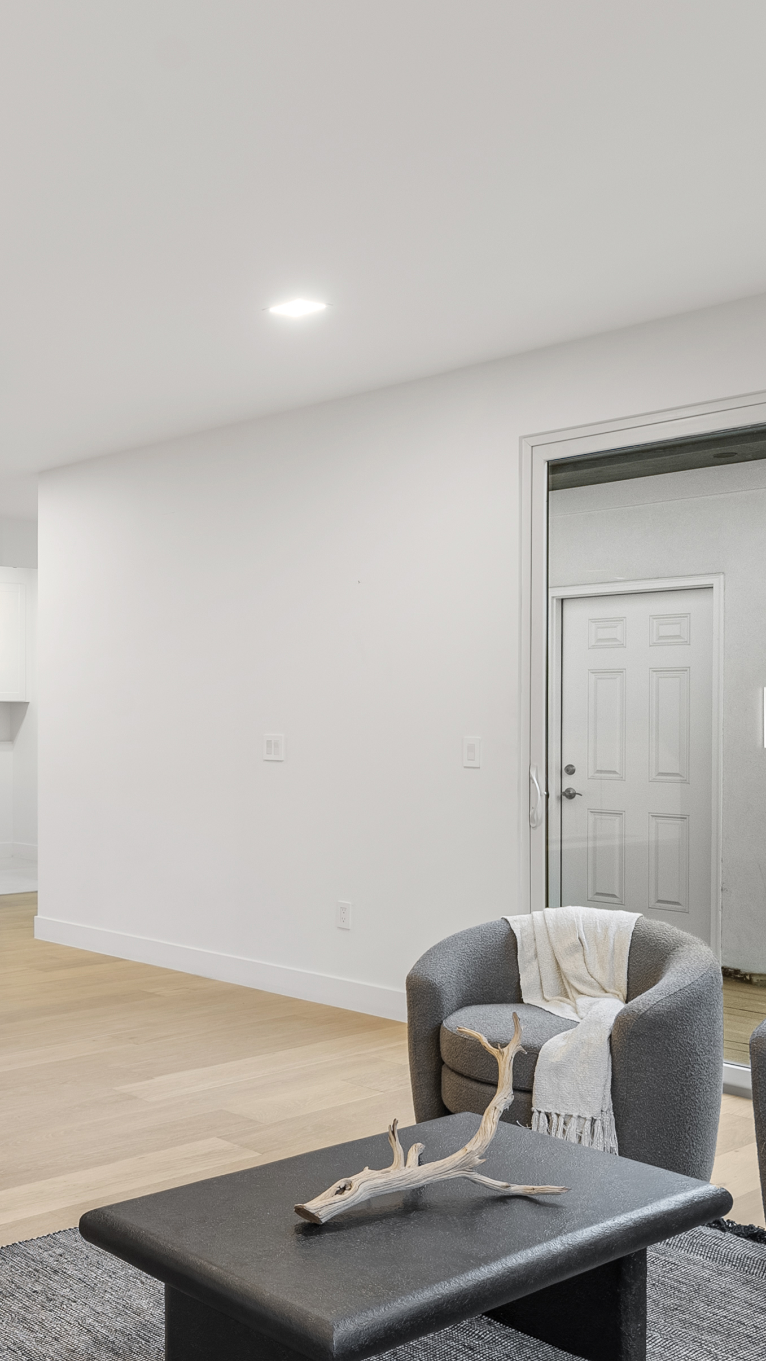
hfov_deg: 30.5
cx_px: -54
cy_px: 708
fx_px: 1264
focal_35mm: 35
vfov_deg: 56.6
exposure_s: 1/1.67
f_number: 6.3
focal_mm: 19
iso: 200
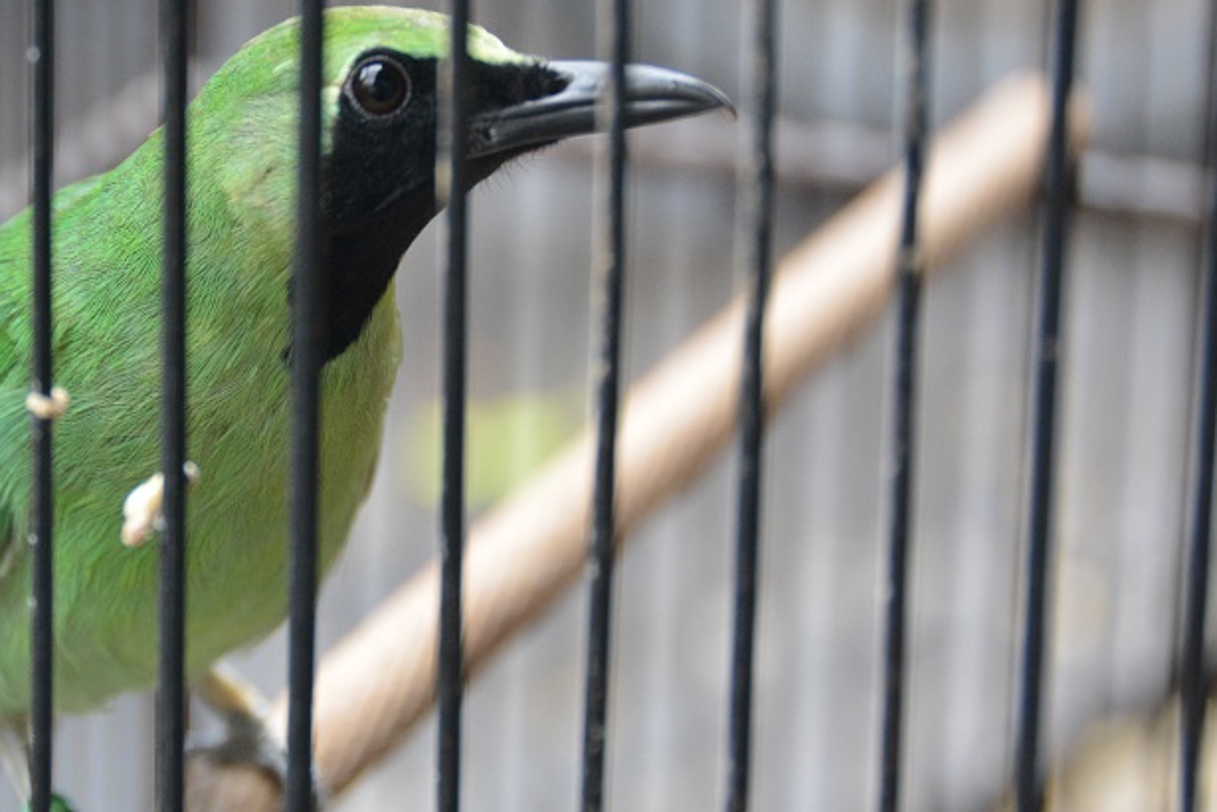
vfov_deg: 7.0
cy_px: 408
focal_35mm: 195
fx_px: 6592
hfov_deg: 10.5
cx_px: 285
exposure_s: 1/160
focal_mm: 80
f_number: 5
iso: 1600
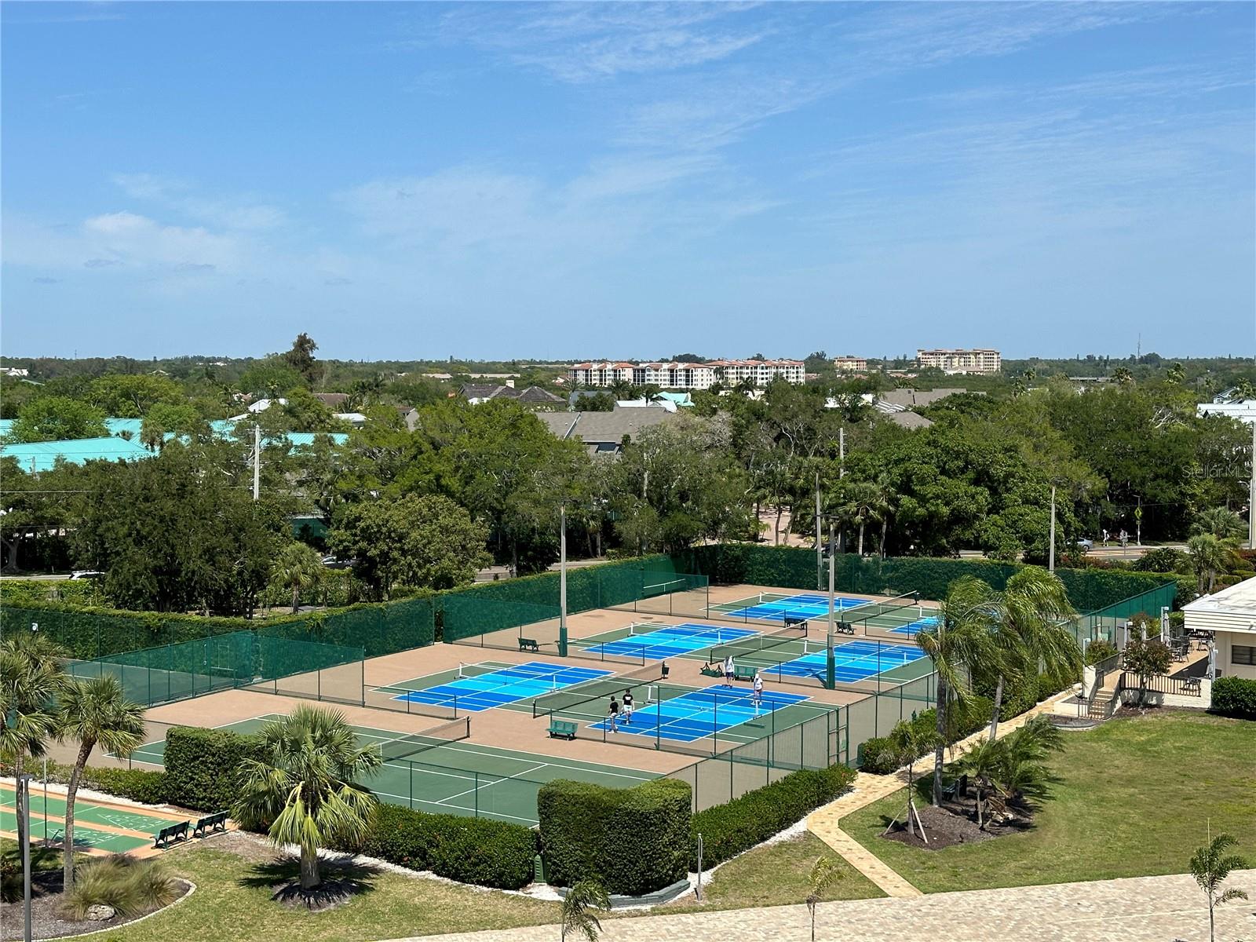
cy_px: 471
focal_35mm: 48
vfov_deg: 30.3
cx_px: 628
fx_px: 1742
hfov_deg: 39.7
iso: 64
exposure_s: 1/5000
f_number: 1.78
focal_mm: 6.86
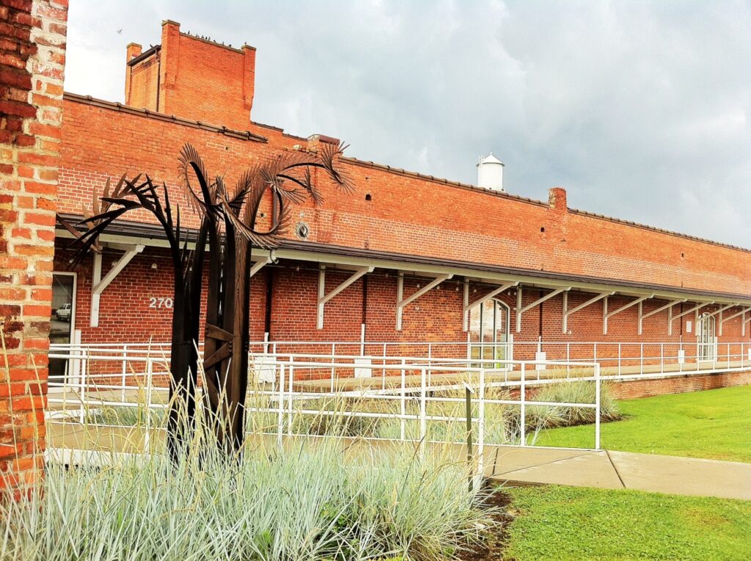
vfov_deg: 40.6
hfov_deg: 52.7
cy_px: 280
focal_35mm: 35
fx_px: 758
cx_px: 376
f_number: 2.8
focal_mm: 3.85
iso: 80
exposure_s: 1/339
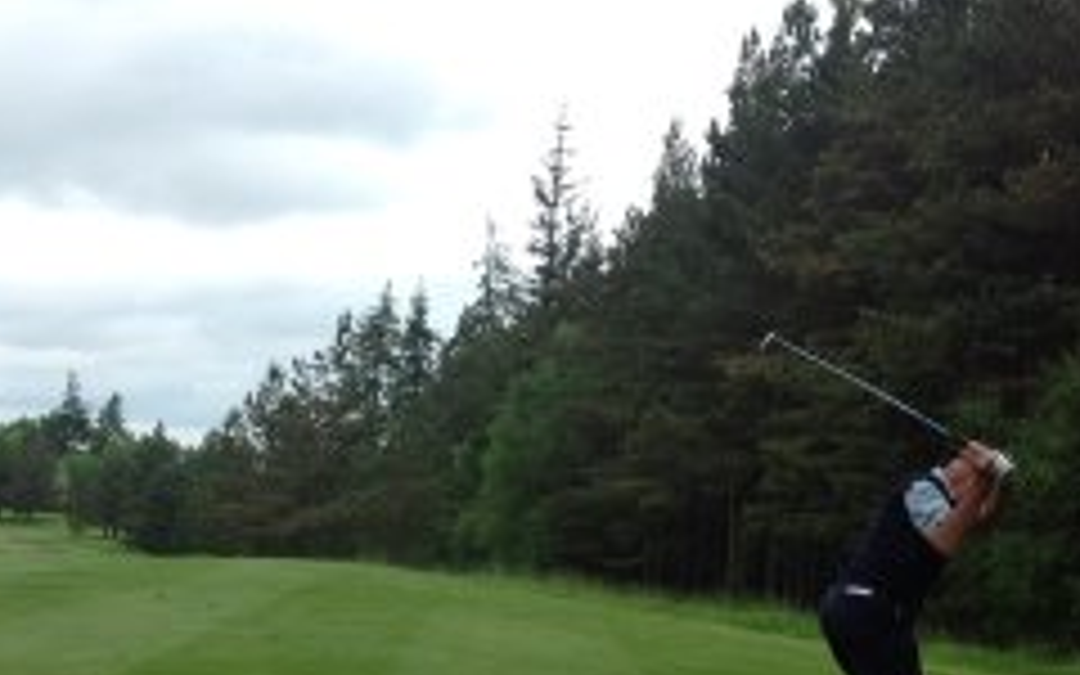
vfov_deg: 18.7
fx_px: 2001
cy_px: 655
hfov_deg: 30.2
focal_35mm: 68
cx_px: 513
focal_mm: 4.28
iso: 80
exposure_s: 1/643
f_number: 2.4
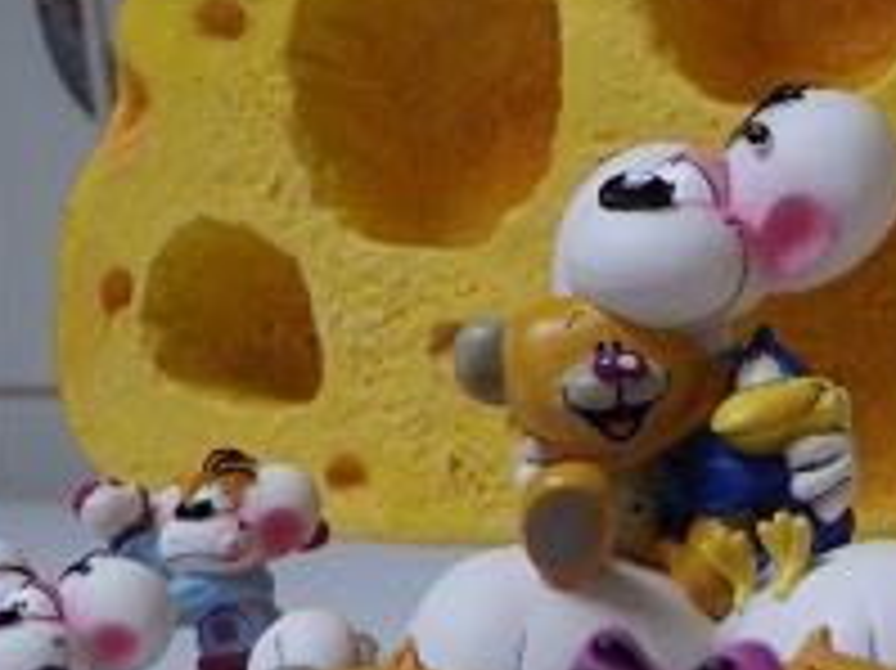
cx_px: 1132
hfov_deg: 19.8
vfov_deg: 16.0
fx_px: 2380
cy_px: 495
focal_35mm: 92
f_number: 2.8
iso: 250
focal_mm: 6
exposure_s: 1/60
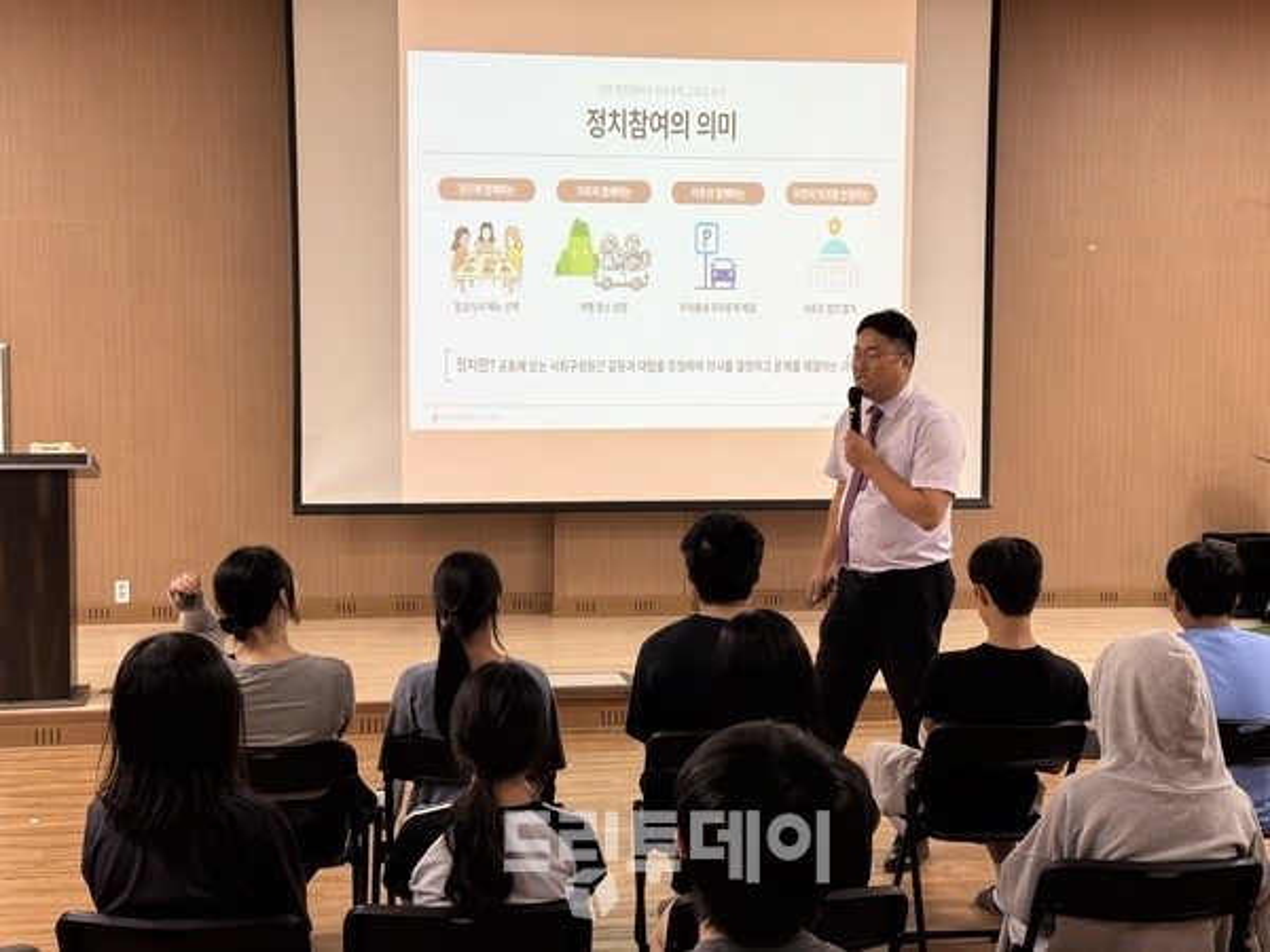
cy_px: 476
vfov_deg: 30.3
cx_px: 635
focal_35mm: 48
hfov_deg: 39.7
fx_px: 1761
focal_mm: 6.76
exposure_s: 1/60
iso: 125
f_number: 1.78
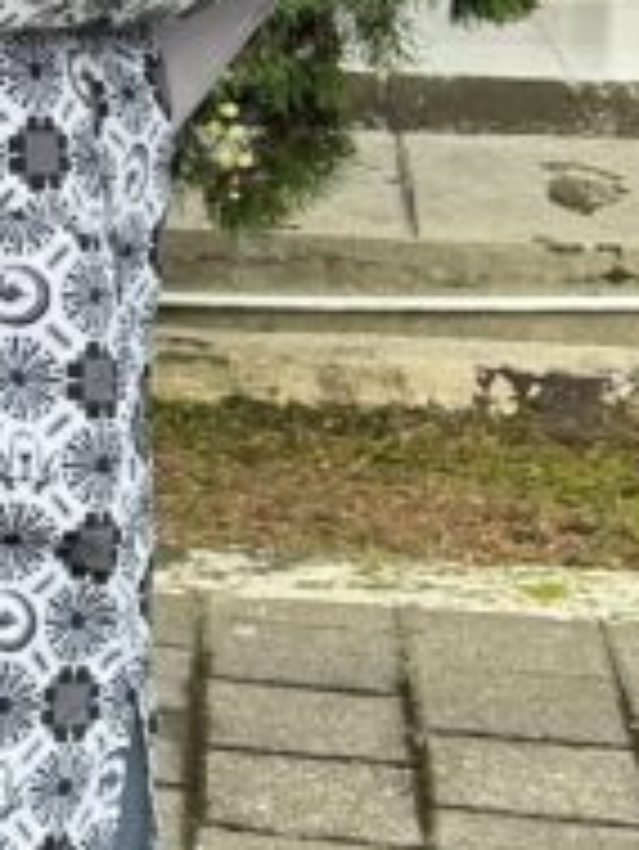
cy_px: 117
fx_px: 3467
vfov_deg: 13.9
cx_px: -734
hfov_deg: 9.7
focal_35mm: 141
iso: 50
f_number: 1.5
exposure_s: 1/359
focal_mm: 5.7
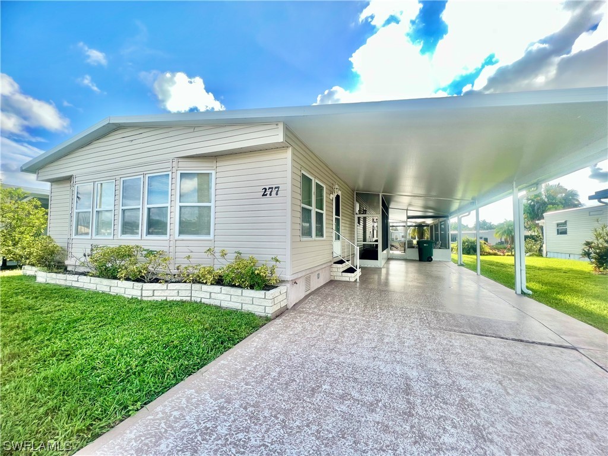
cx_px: 304
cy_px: 228
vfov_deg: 89.9
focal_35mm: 13
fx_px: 228
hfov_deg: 106.2
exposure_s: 1/372
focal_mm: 1.57
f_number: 1.8
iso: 32
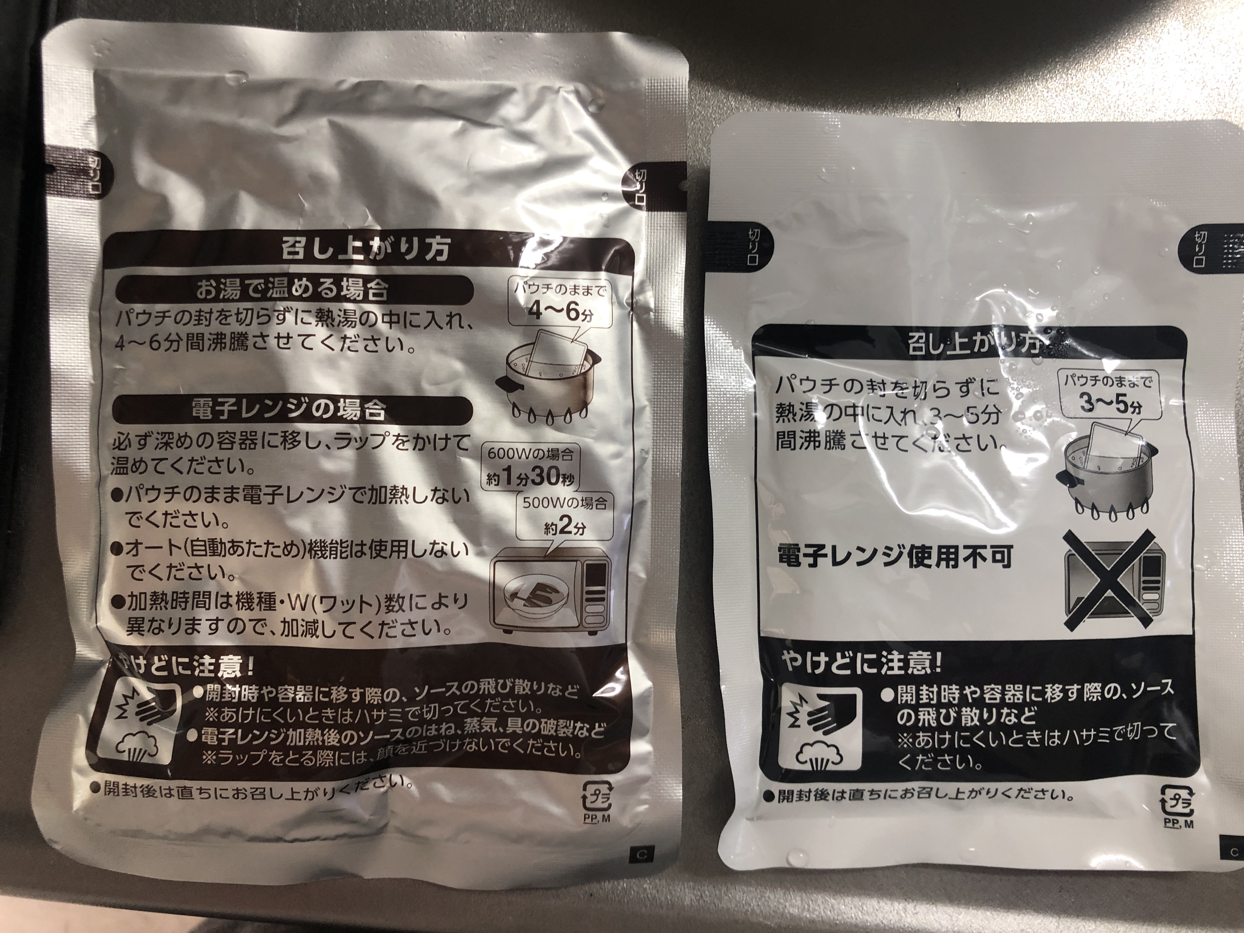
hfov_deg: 63.4
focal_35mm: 28
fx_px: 1006
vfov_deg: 49.7
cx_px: 622
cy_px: 466
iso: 40
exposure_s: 1/20
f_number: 1.8
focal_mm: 3.99
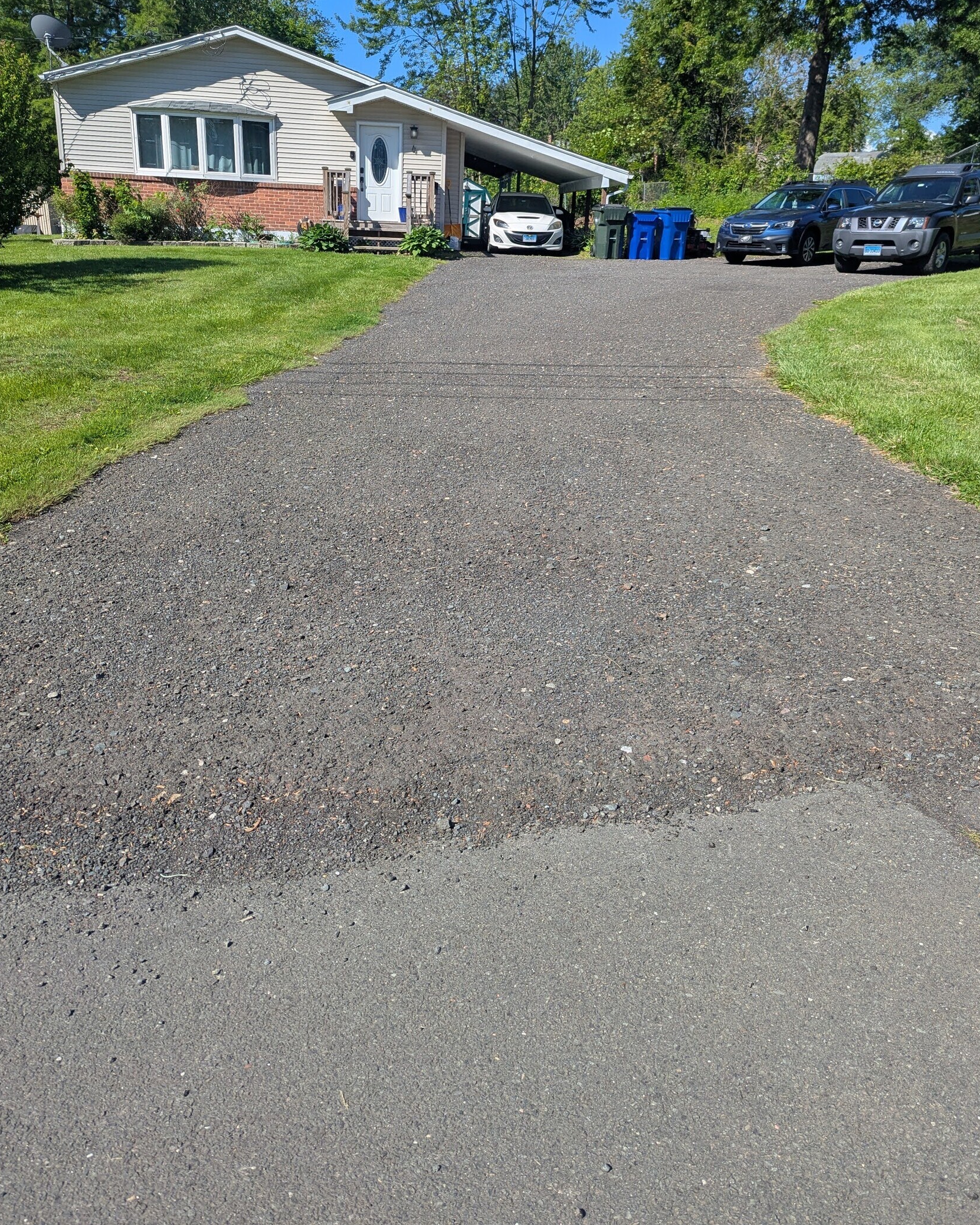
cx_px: 487
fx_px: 943
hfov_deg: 54.9
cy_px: 567
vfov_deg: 65.9
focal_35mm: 26
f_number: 1.85
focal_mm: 6.81
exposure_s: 1/1825
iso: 40
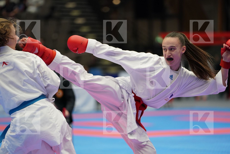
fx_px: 1163
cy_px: 77
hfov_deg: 11.3
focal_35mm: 182
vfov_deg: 7.5
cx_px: 115
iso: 2500
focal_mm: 182
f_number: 2.8
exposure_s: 1/1000
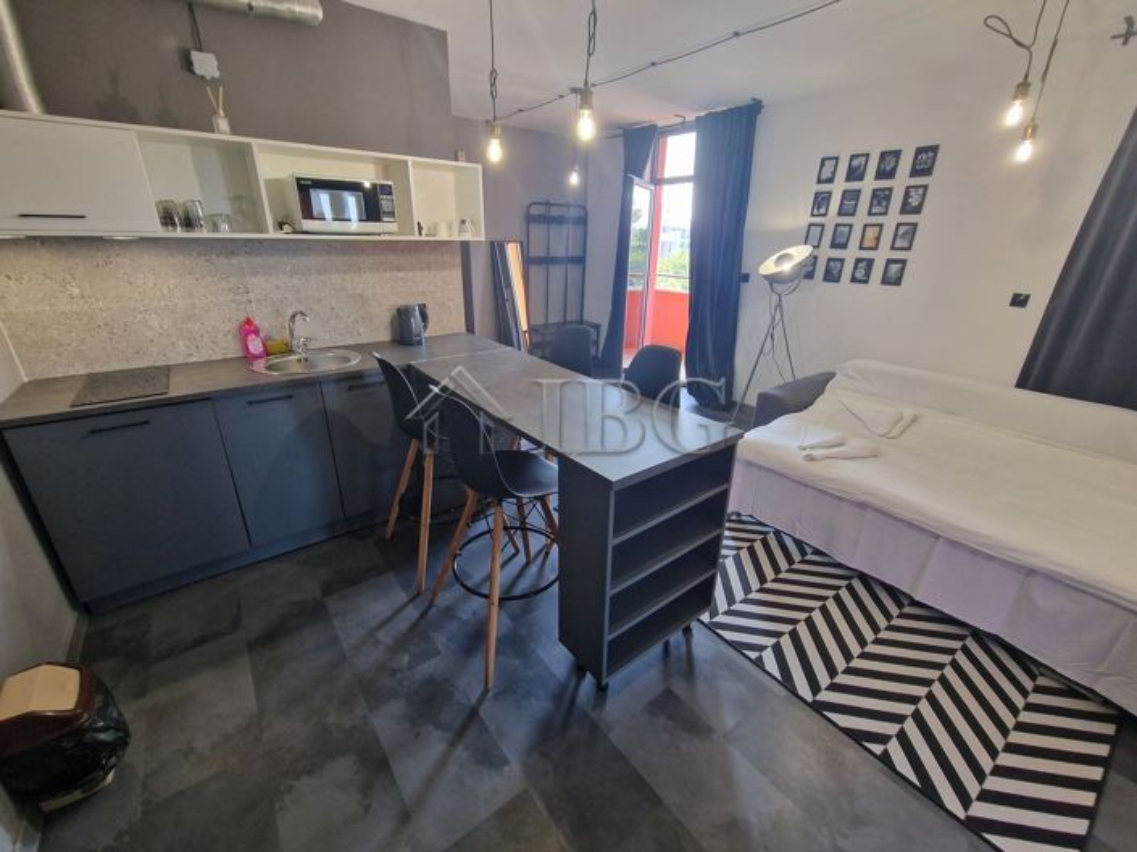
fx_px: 427
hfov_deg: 106.2
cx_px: 568
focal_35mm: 13
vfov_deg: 89.9
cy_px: 426
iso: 200
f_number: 2.2
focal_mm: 2.2
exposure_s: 1/50
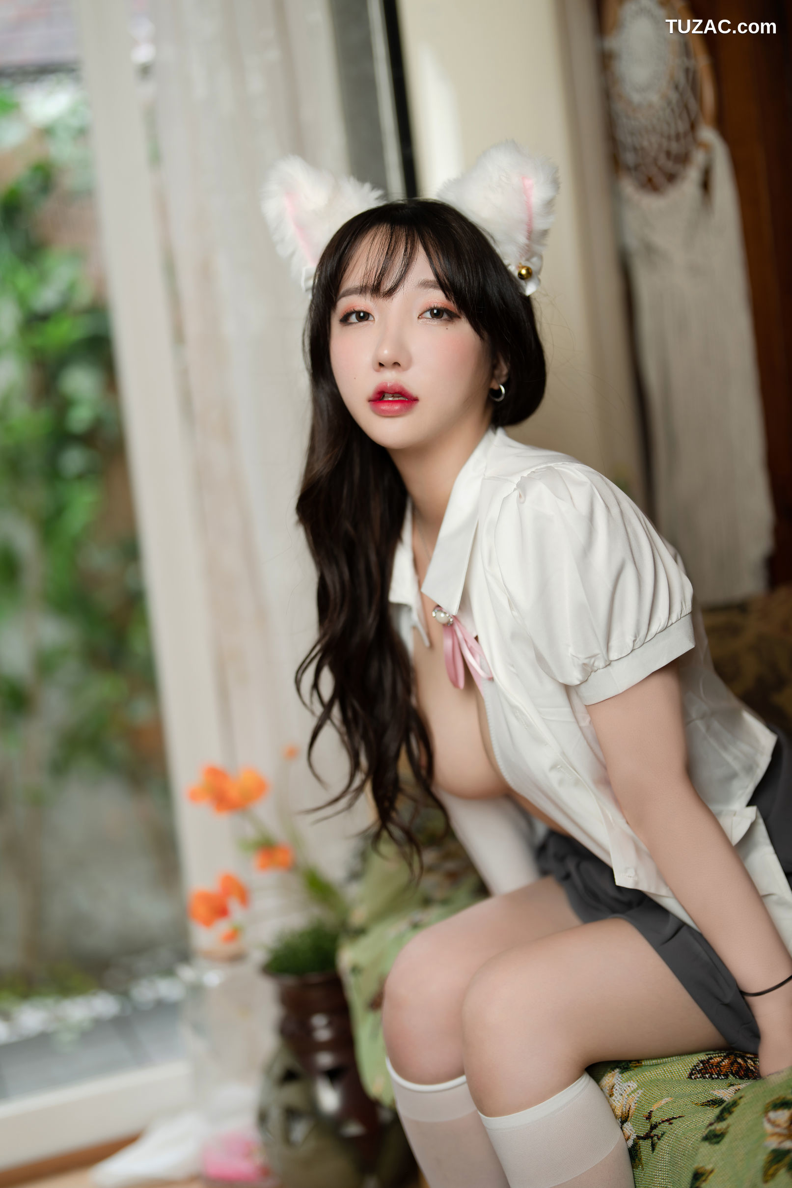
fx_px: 1650
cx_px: 396
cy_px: 594
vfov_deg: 39.6
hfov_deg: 27.0
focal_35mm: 50
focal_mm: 50
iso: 50
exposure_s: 1/400
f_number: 1.2
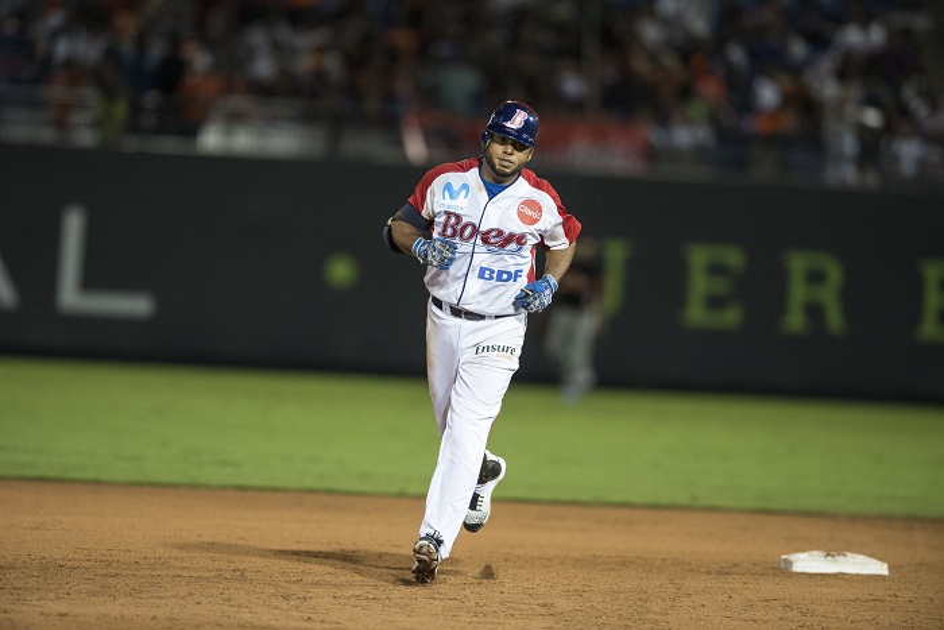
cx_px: 472
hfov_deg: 5.2
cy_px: 315
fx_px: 10490
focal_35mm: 400
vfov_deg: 3.4
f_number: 2.8
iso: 4000
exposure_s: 1/1250
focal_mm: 400
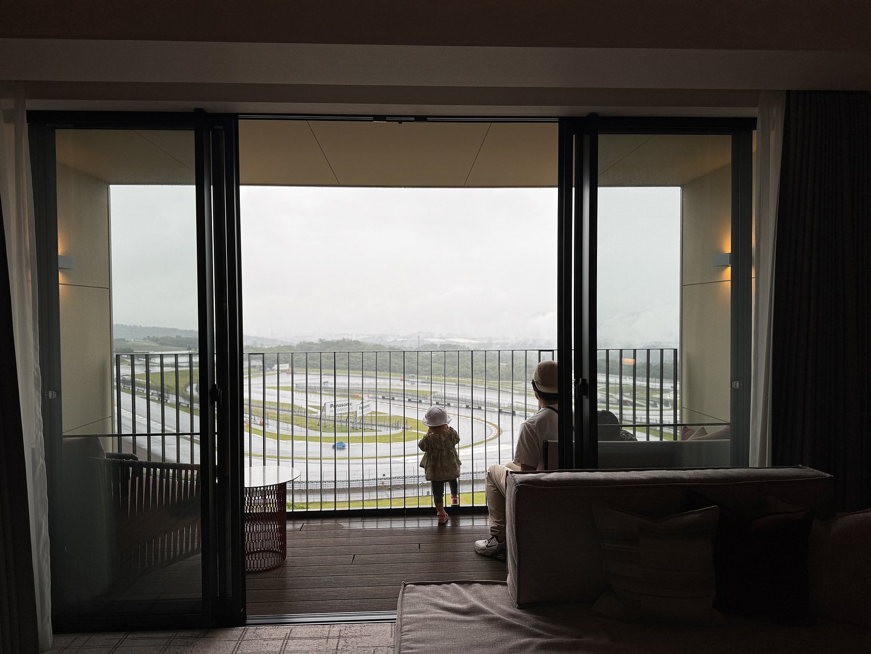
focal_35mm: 24
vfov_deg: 56.8
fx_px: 604
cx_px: 436
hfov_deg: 71.6
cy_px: 327
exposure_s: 1/394
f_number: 1.78
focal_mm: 6.76
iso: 80
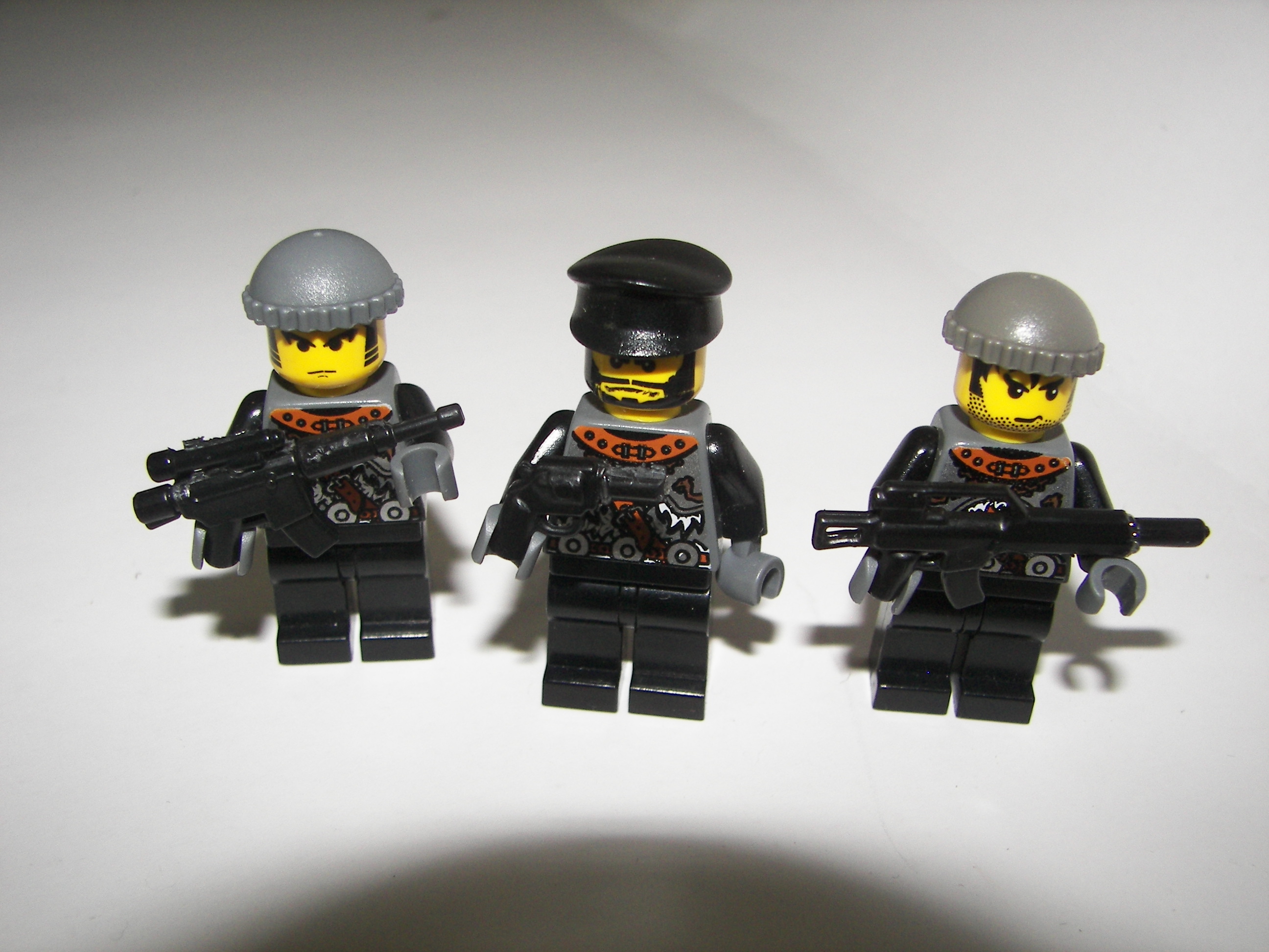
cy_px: 476
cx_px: 634
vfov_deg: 39.7
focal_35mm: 36
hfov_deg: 51.4
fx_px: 1320
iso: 100
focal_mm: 6
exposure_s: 1/30
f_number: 2.8
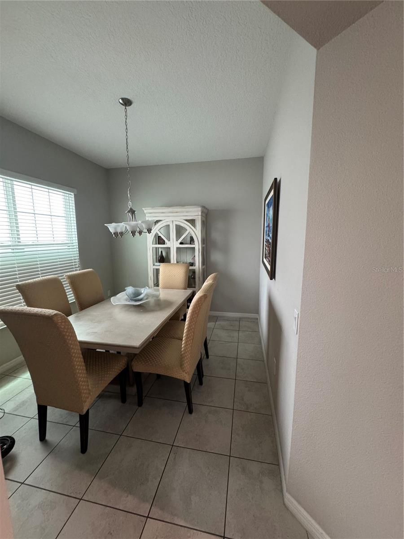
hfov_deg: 85.7
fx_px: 218
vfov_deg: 102.1
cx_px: 202
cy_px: 270
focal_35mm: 14
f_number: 2.2
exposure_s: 1/60
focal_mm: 2.22
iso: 800
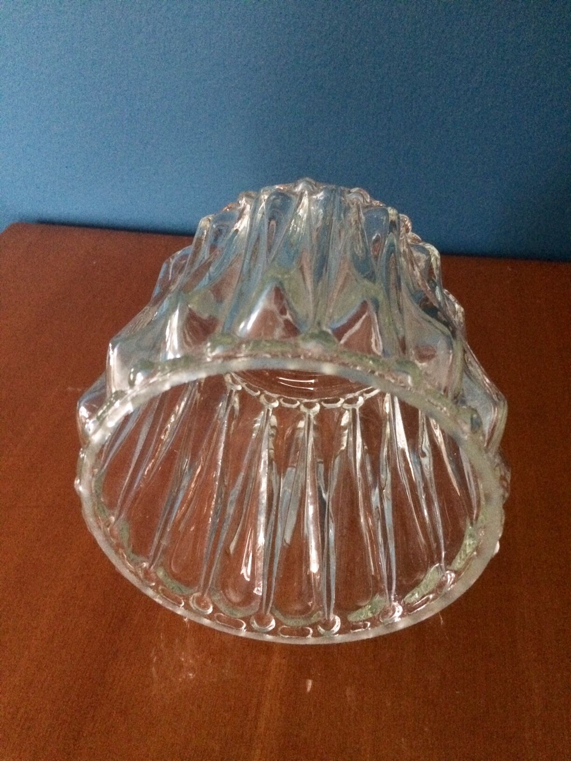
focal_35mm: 29
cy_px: 380
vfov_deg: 61.7
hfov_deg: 48.2
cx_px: 286
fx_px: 638
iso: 640
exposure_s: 1/17
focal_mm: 4.15
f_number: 2.2
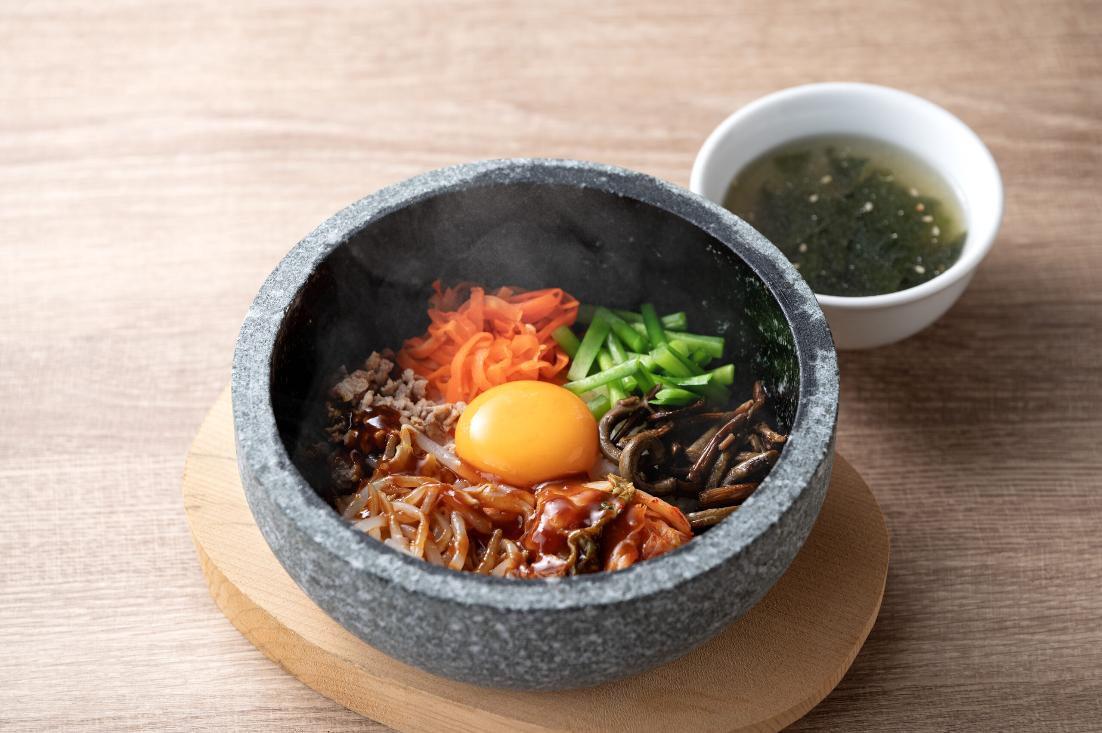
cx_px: 551
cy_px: 366
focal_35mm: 120
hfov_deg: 17.1
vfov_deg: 11.4
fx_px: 3671
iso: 100
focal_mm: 120
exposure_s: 1/200
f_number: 5.6
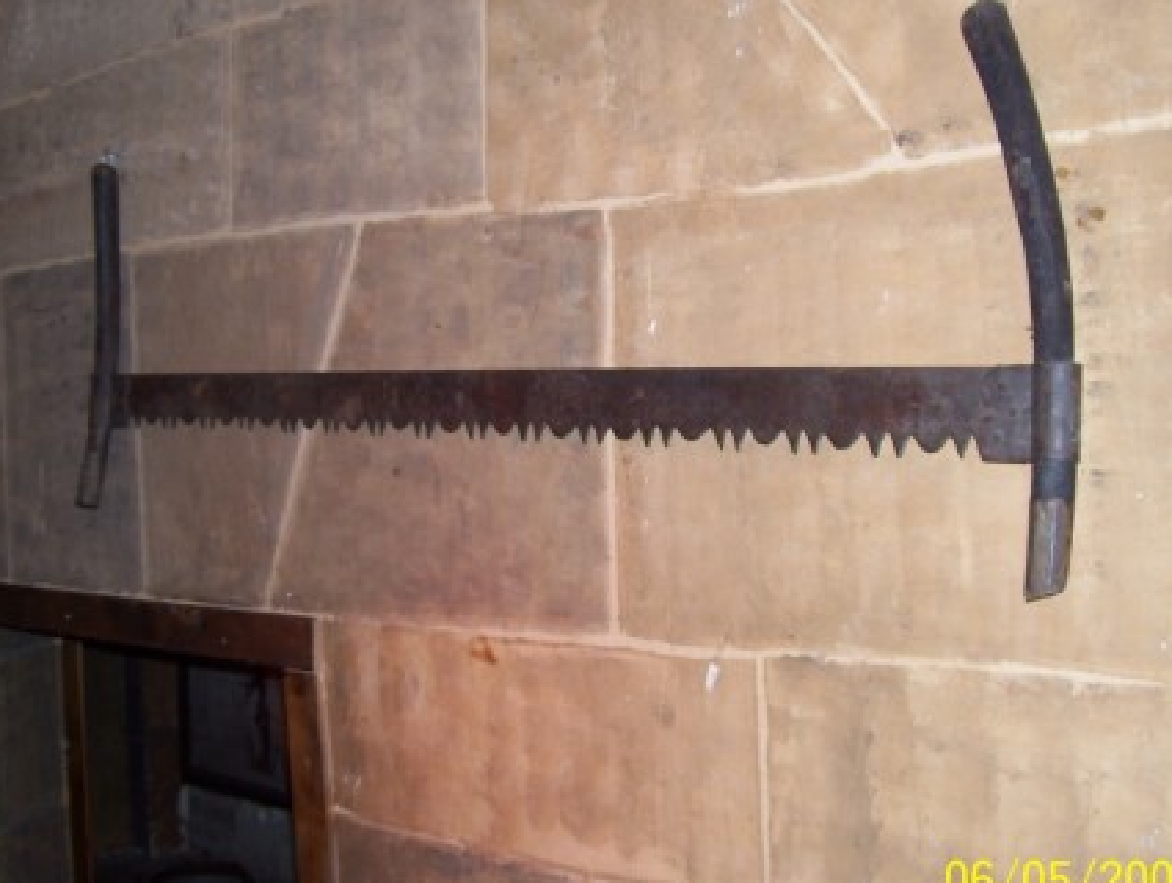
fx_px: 1526
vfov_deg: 32.3
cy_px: 461
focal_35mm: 45
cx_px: 542
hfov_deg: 42.0
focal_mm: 6
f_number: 2.7
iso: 80
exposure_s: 1/60
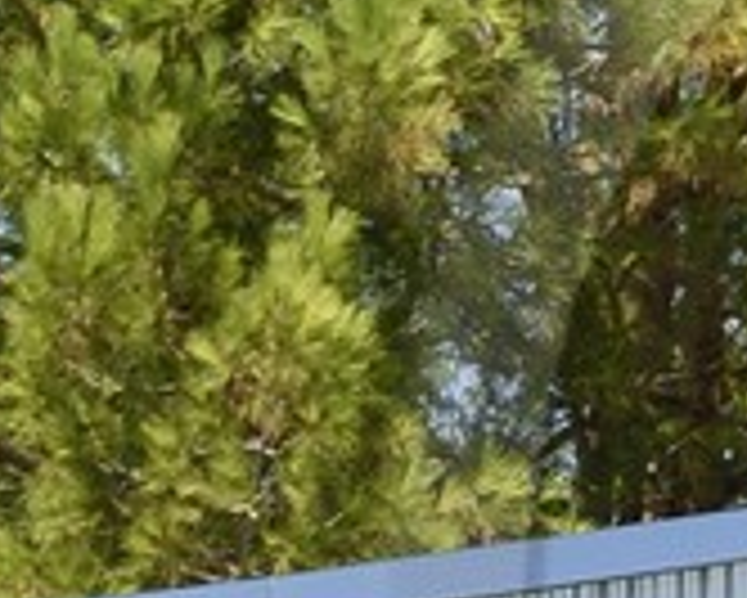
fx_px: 27032
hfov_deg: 1.6
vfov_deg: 1.3
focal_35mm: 1222
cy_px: 683
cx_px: 1764
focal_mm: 135
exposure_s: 1/250
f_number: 9
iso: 200
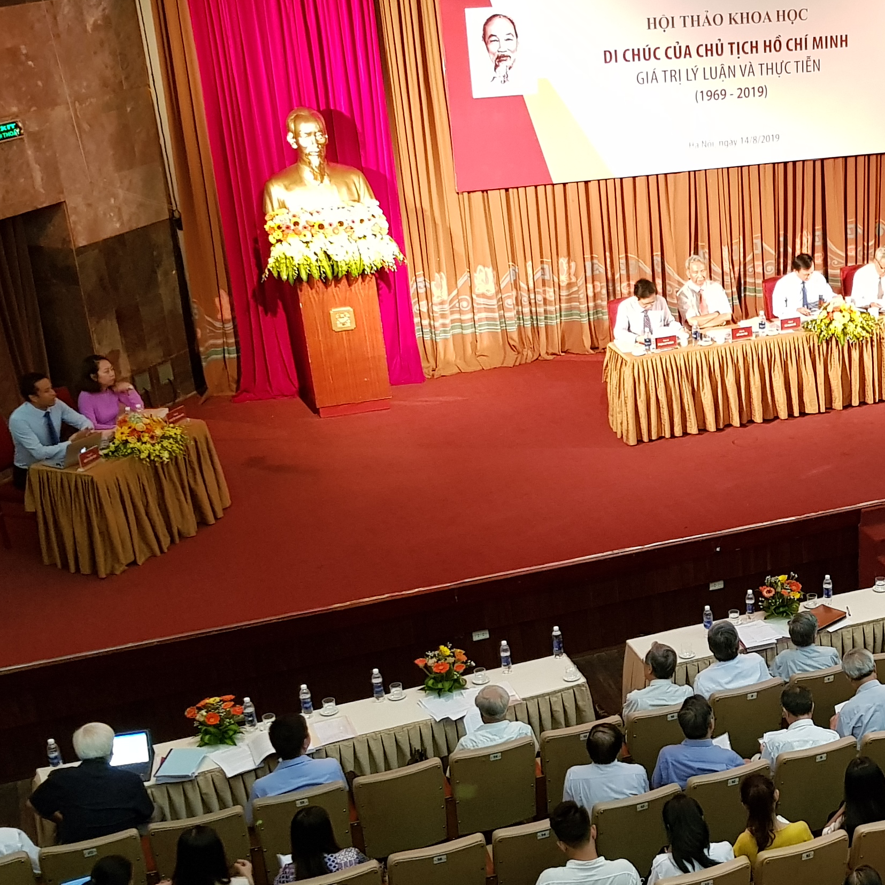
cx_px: 865
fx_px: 1620
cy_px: 571
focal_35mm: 56
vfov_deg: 30.4
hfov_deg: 28.8
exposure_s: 1/20
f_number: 1.7
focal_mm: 4.3
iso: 200
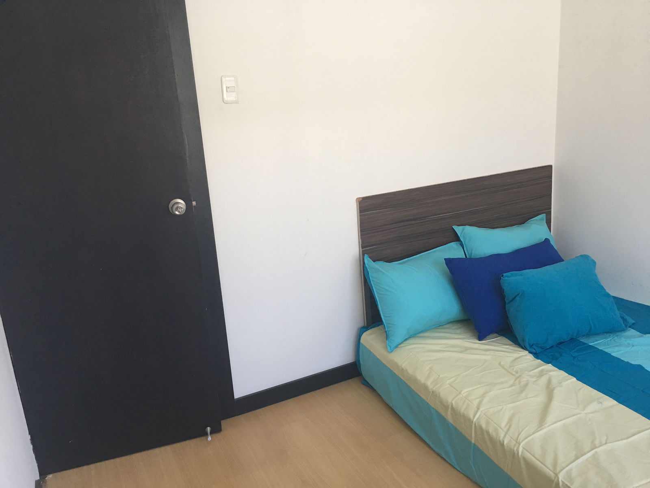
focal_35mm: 29
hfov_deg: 61.7
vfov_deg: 48.2
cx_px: 325
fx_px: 545
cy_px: 244
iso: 40
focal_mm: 4.15
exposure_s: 1/30
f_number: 2.2
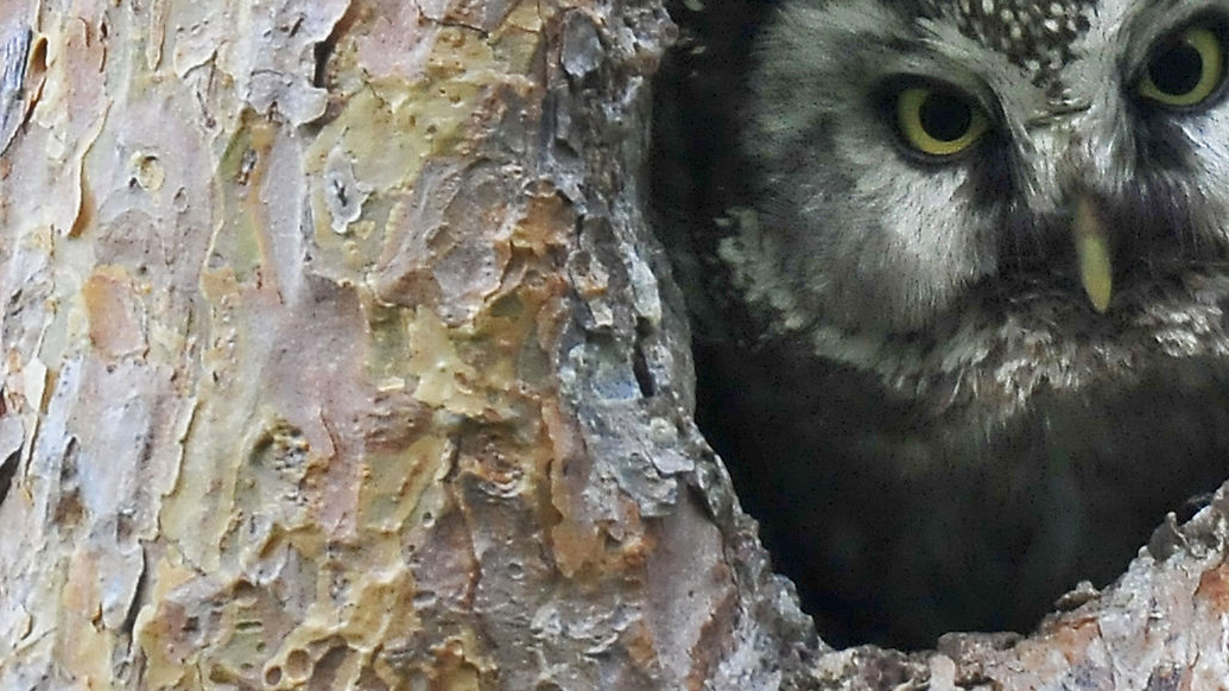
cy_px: -27
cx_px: 1037
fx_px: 71134
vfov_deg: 0.6
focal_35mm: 2183
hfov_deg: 1.0
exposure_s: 1/50
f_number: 6.3
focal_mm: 600
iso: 800
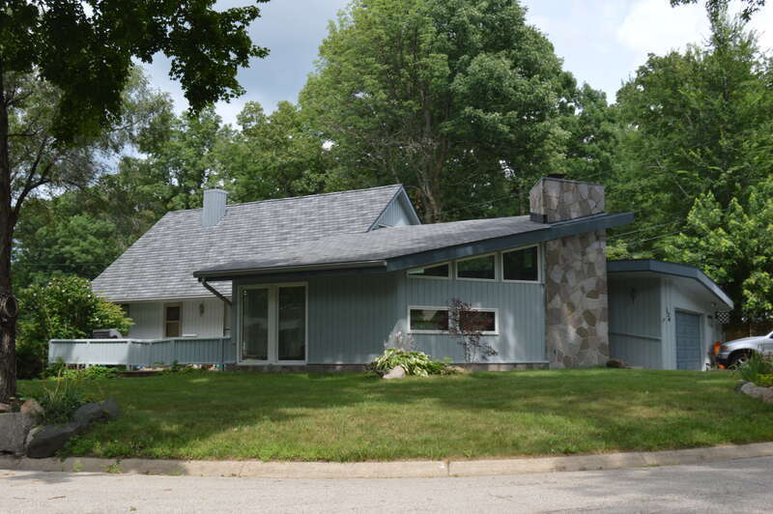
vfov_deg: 34.2
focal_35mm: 39
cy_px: 257
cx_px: 386
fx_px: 837
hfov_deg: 49.6
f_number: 7.1
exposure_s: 1/200
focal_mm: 26
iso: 100
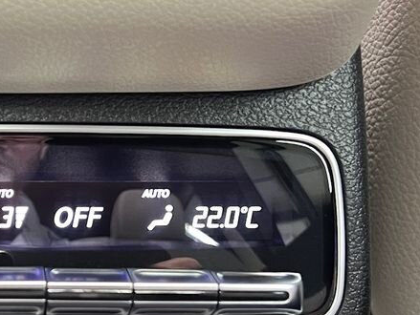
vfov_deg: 20.7
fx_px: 862
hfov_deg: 26.0
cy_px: 200
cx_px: 3
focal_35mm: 71
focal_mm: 5.7
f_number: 1.5
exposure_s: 1/17
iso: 1000
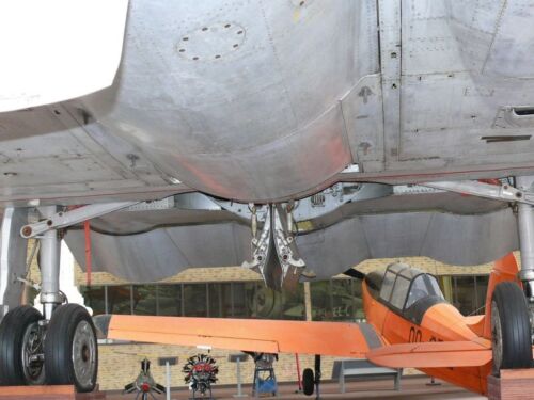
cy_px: 200
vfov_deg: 26.1
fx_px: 864
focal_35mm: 56
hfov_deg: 34.3
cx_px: 267
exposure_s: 1/30
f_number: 3.2
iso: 250
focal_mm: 9.7
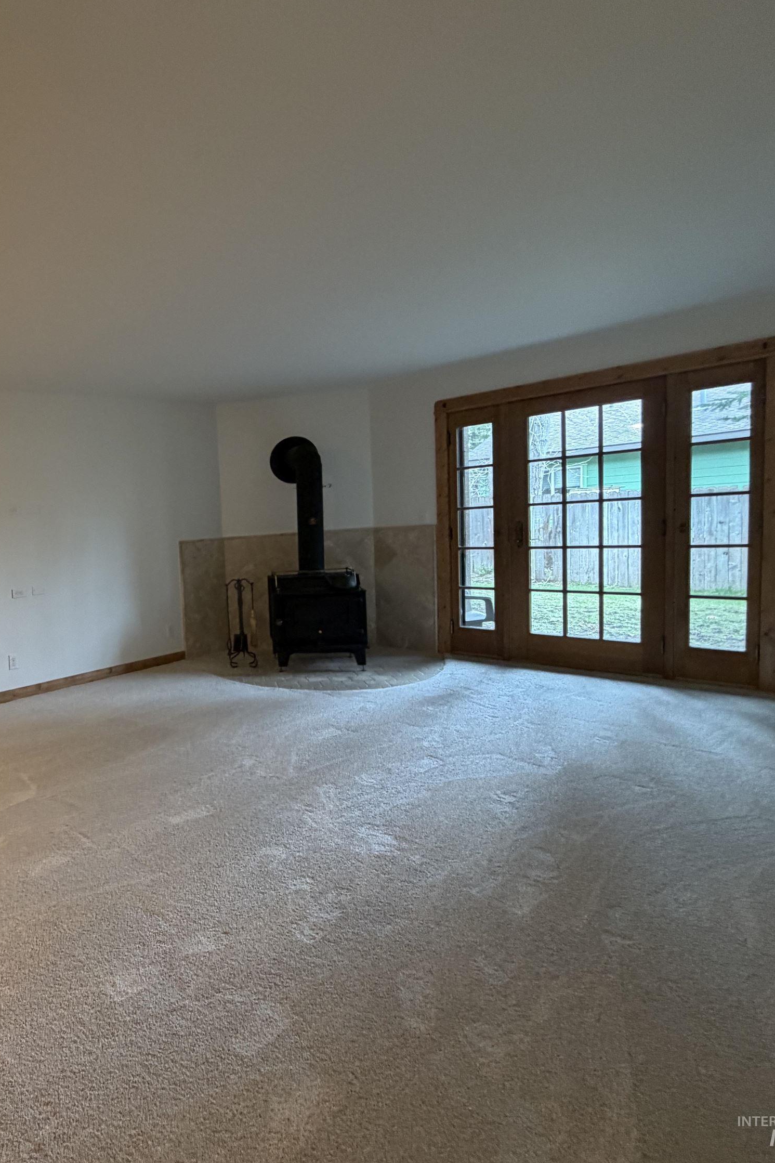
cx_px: 59
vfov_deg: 84.0
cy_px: 577
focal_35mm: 20
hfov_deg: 53.2
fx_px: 646
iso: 250
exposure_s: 1/60
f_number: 2.2
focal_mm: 2.22
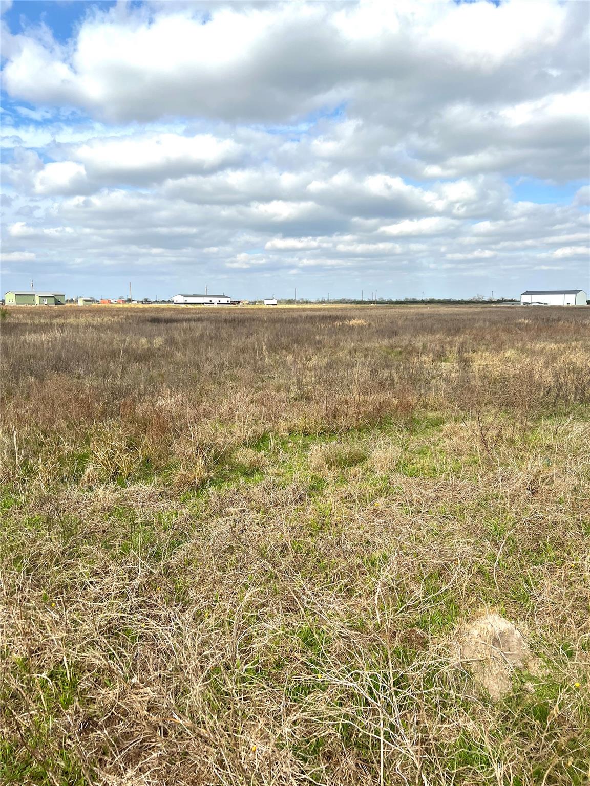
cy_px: 393
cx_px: 295
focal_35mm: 26
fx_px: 591
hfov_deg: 53.1
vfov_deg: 67.3
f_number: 1.5
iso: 50
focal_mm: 5.7
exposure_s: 1/4115
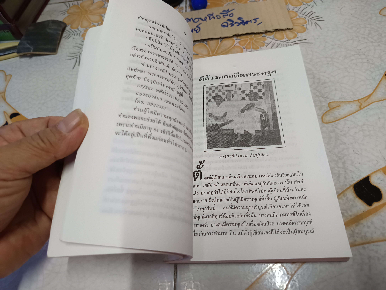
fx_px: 268
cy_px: 145
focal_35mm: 24
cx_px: 193
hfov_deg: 71.6
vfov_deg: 56.8
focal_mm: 5.31
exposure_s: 1/50
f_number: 1.7
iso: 1161
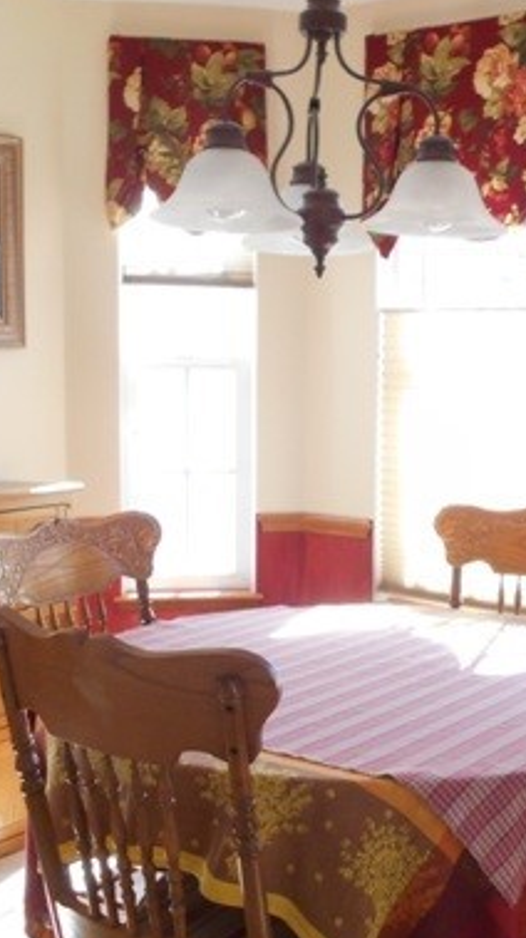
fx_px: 1193
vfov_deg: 42.9
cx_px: 380
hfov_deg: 24.6
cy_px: 494
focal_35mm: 48
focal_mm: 4.6
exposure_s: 1/30
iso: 160
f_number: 3.2
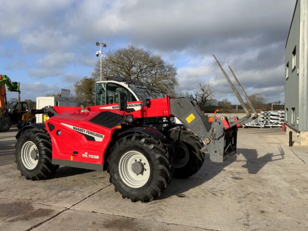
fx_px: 258
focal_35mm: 29
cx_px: 154
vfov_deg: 48.2
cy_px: 116
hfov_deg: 61.7
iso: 16
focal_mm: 3
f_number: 1.8
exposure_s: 1/1490
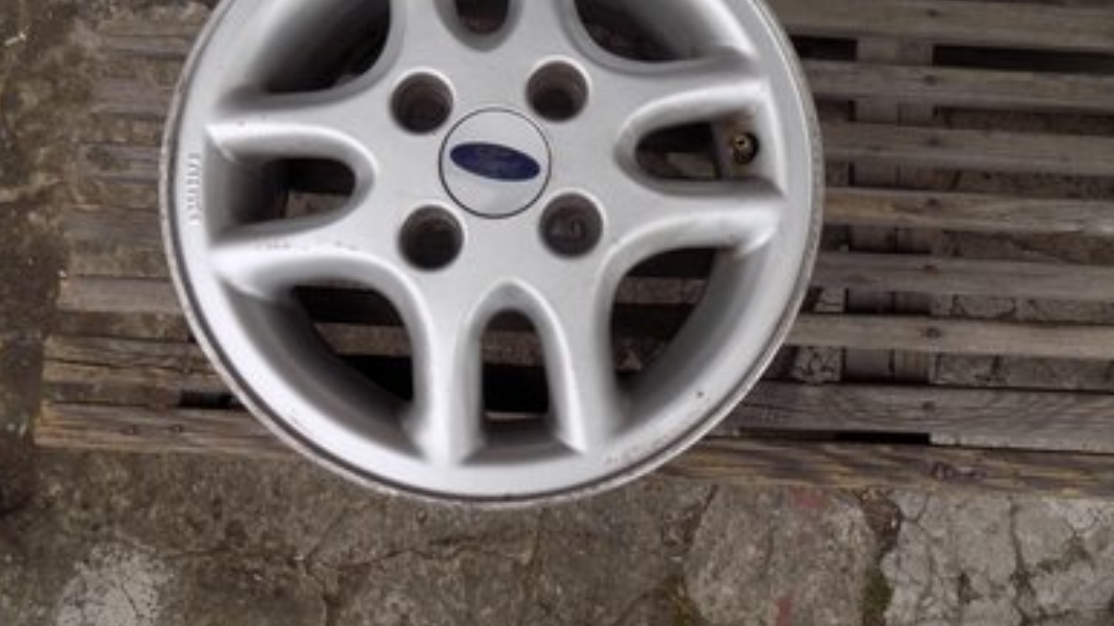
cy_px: 202
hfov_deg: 71.9
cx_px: 548
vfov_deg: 43.7
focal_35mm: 26
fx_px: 768
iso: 80
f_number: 3.1
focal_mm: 4
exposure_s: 1/125
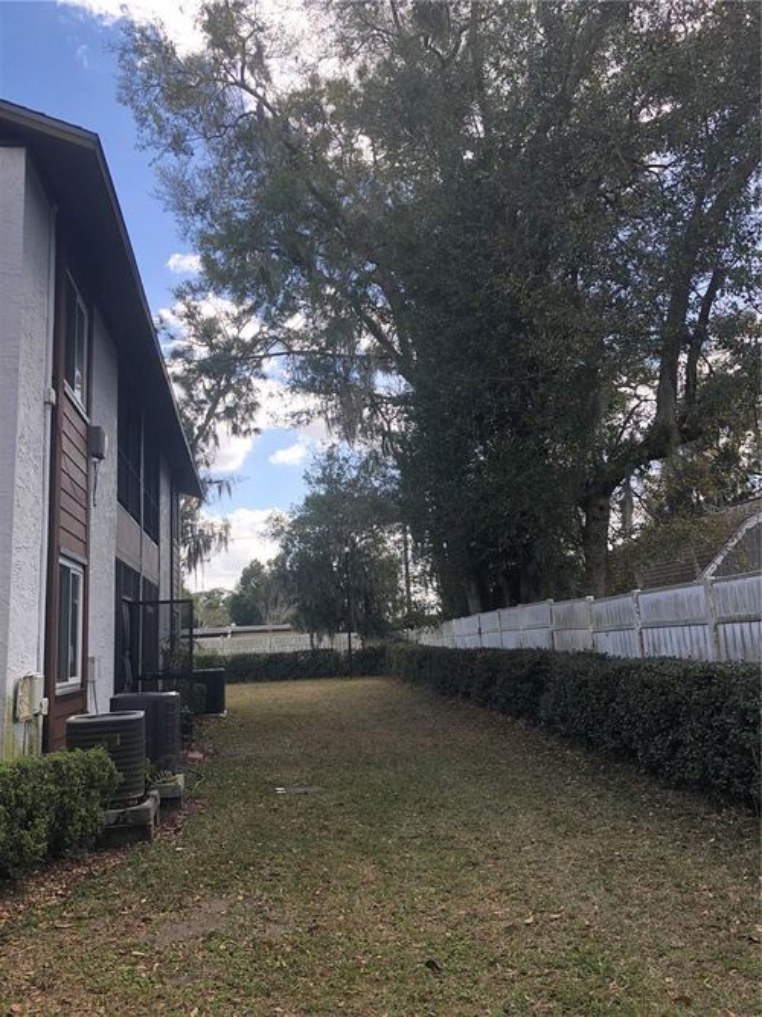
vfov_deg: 63.5
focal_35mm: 28
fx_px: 822
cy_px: 508
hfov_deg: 49.7
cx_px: 381
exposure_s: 1/448
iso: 20
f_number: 1.8
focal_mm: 3.99
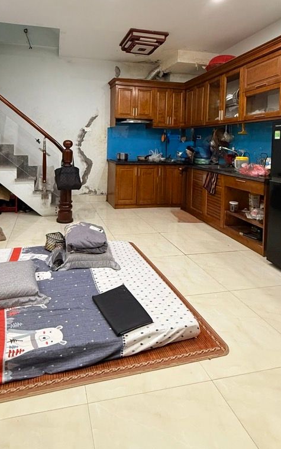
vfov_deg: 82.1
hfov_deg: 58.4
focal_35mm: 20
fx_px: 245
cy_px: 148
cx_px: 95
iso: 500
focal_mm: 2.22
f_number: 2.2
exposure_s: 1/50
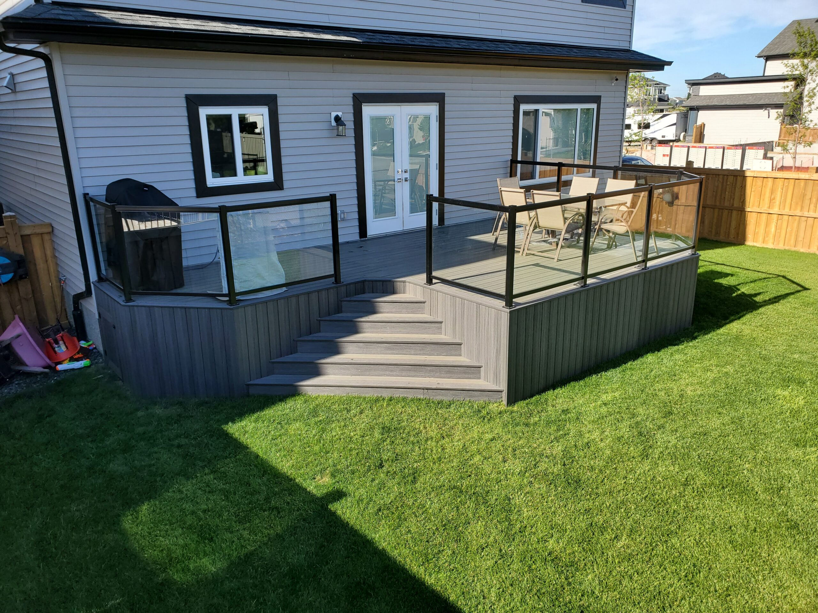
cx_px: 409
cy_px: 306
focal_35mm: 26
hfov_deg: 67.3
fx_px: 614
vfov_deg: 53.1
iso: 50
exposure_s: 1/1029
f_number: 2.4
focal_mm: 4.3
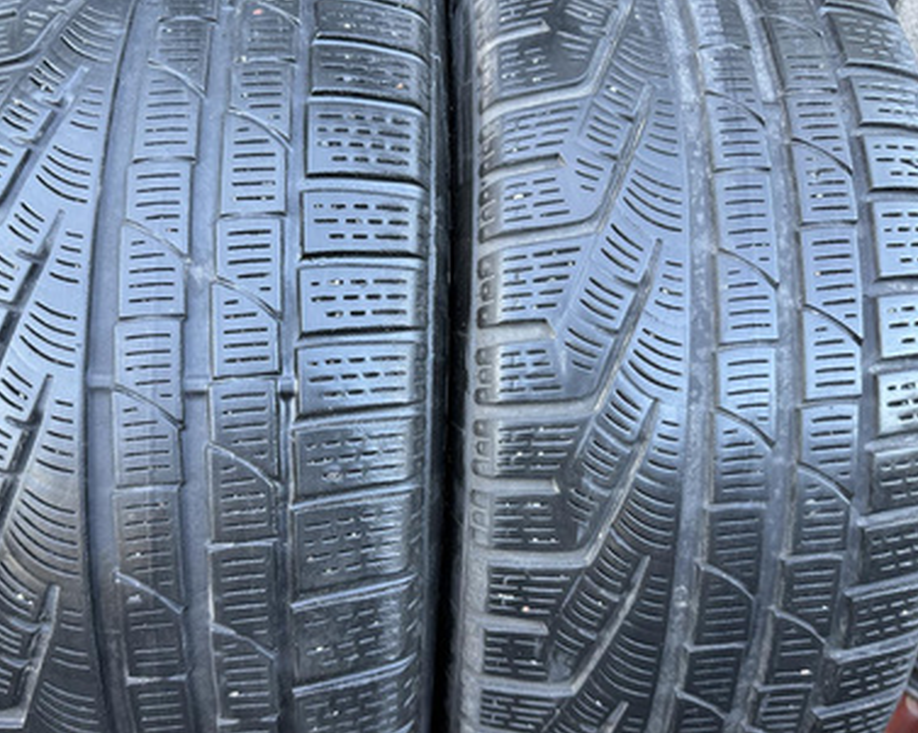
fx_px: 760
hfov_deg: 62.2
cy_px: 387
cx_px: 443
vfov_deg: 51.5
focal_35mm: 28
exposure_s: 1/73
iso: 200
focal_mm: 6.86
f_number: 1.78
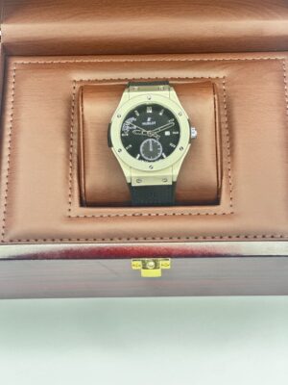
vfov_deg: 25.3
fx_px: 854
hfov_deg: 19.1
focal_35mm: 77
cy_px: 192
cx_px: 144
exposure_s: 1/40
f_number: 2.8
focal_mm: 9
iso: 200
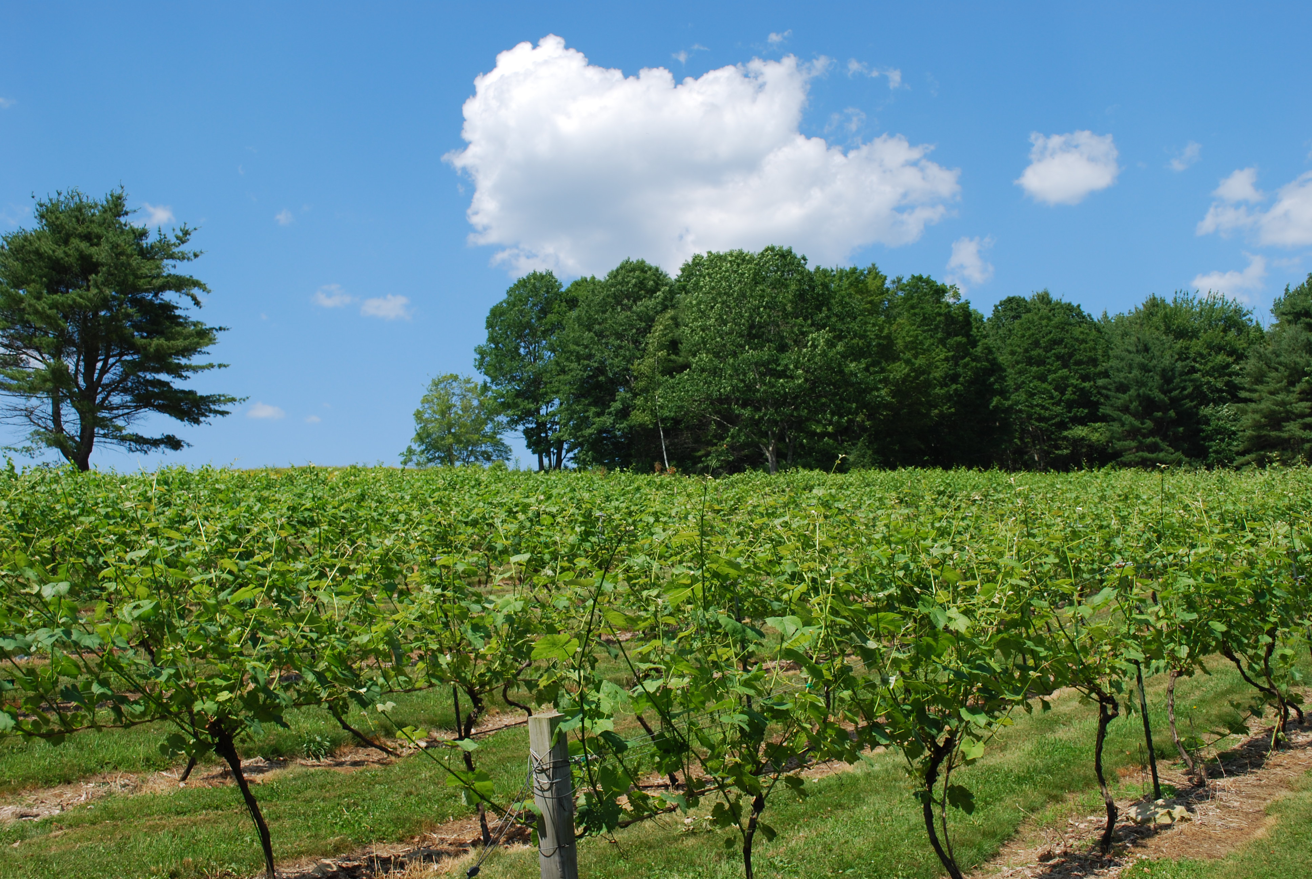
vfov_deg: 34.3
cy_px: 440
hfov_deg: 49.5
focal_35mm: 39
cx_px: 656
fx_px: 1423
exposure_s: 1/200
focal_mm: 26
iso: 100
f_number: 7.1
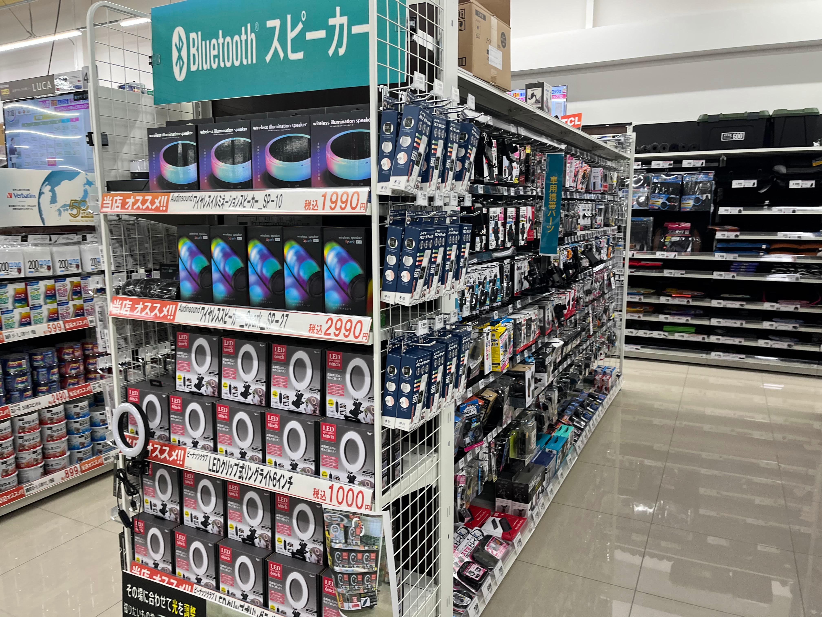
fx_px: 617
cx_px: 411
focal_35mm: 26
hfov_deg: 67.3
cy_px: 308
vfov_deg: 53.1
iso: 125
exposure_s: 1/100
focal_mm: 5.1
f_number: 1.6
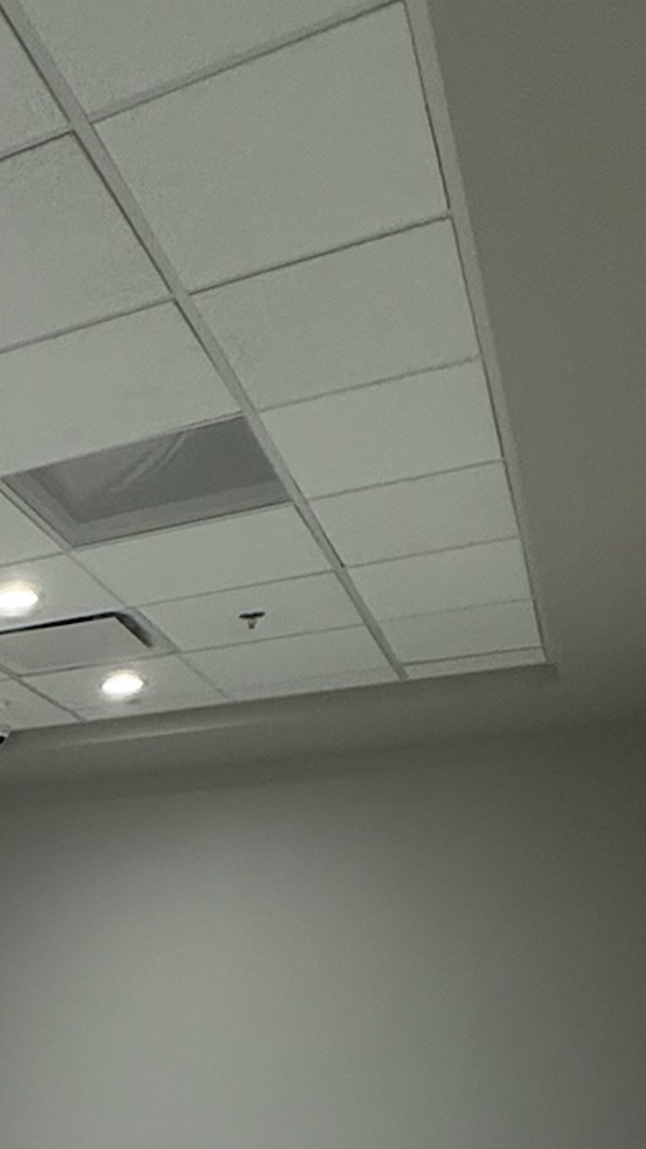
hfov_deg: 20.8
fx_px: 1371
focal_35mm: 45
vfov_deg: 37.4
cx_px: -422
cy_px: 1291
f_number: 2.2
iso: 200
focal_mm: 2.22
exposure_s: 1/120
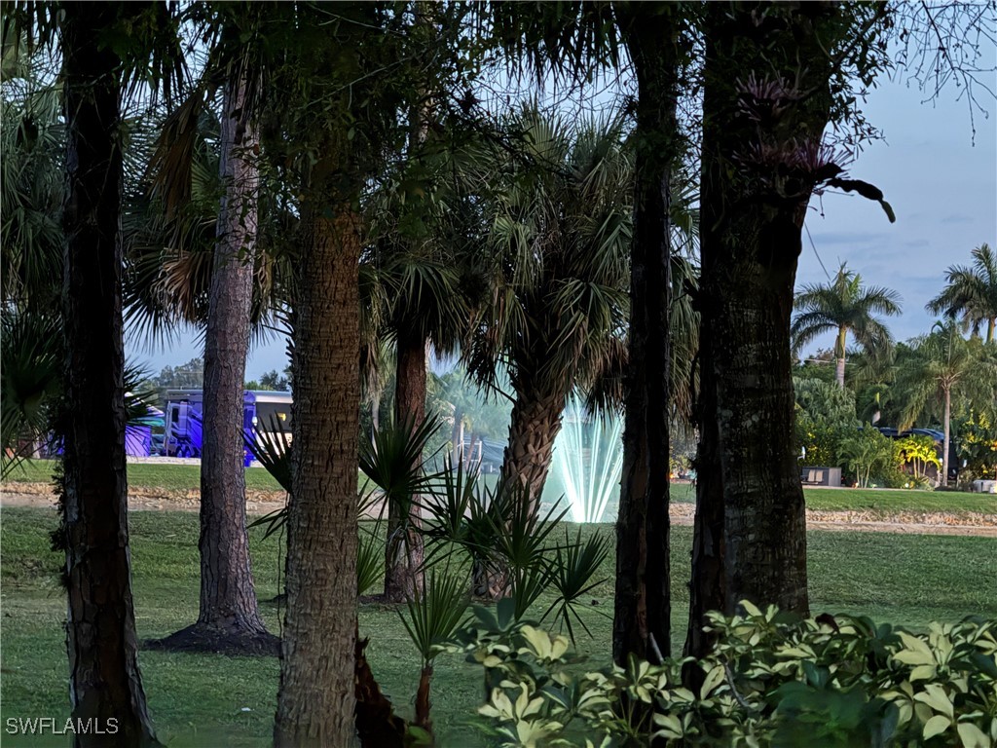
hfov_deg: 16.4
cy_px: 374
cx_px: 498
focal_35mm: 120
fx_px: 3456
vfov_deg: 12.3
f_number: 2.8
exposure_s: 1/7
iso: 2500
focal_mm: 15.66
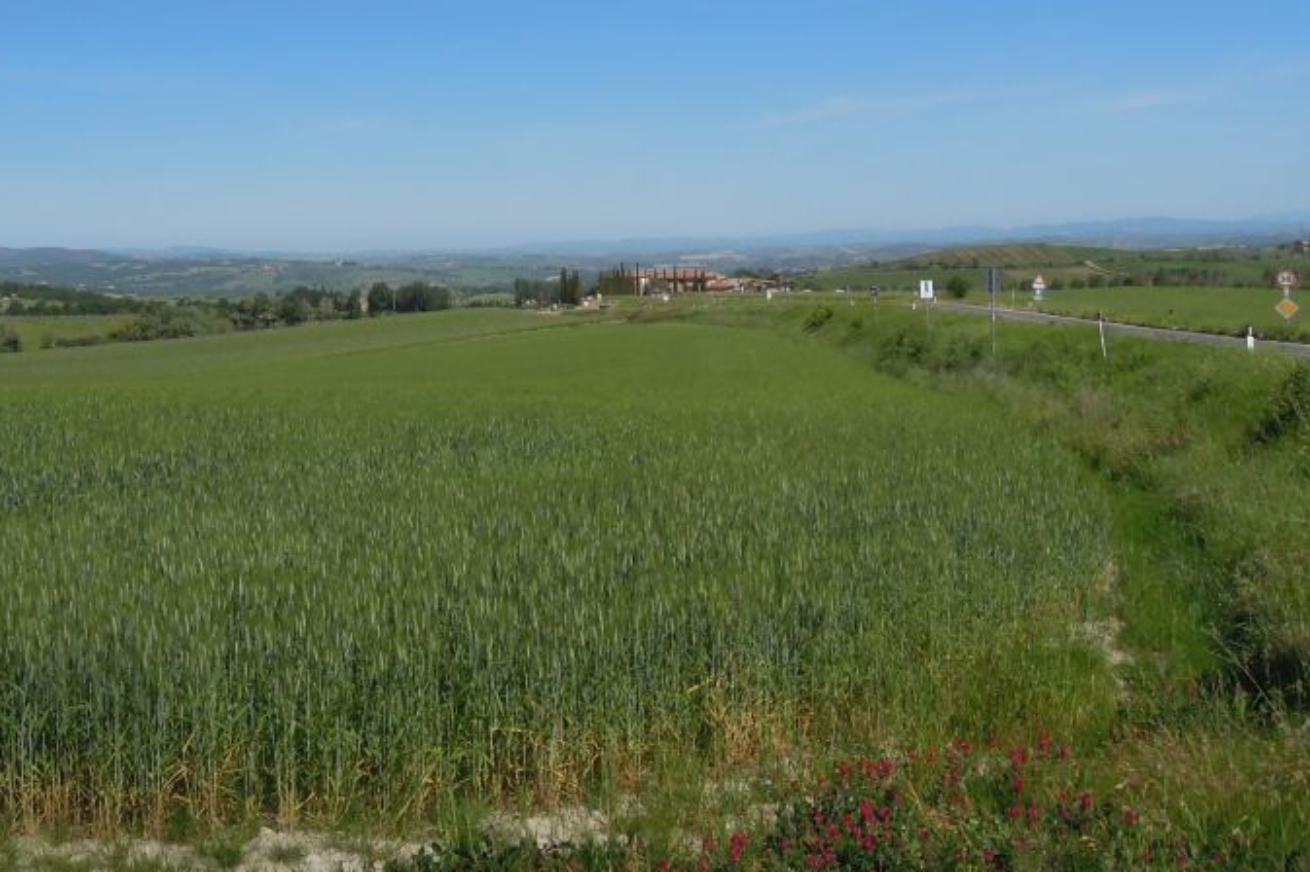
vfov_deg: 34.3
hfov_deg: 49.6
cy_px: 216
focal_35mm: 38
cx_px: 413
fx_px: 1382
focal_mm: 4.3
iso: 160
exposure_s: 1/1600
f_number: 5
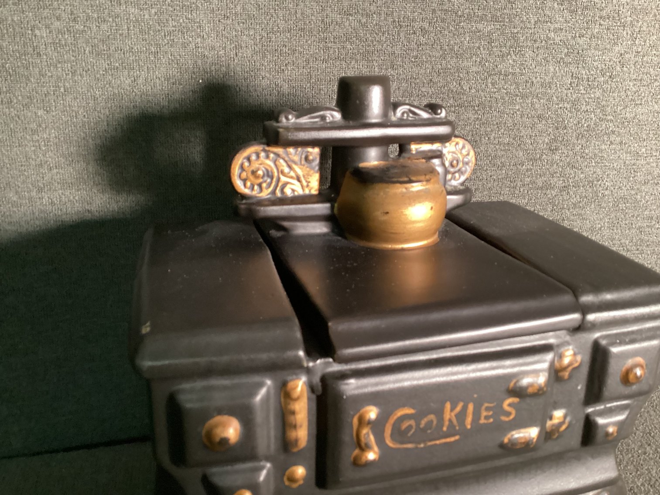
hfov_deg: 58.3
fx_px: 591
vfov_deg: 45.4
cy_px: 248
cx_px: 330
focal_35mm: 31
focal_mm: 3.3
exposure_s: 1/30
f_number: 2.4
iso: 500
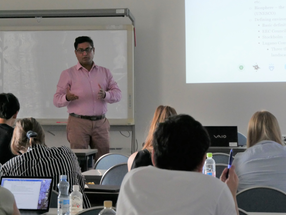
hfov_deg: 13.8
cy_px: 99
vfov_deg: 10.4
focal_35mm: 143
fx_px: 1182
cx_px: 143
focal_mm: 55
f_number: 5.1
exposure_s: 1/125
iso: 2500
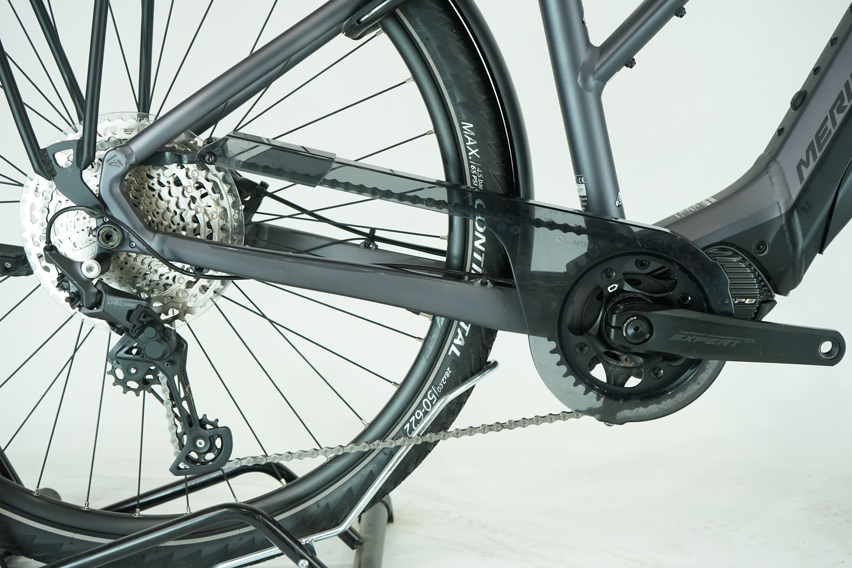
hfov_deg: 44.5
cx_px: 426
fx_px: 1041
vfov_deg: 30.5
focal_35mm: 44
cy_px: 284
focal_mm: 44
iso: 1600
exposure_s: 1/200
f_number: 5.6
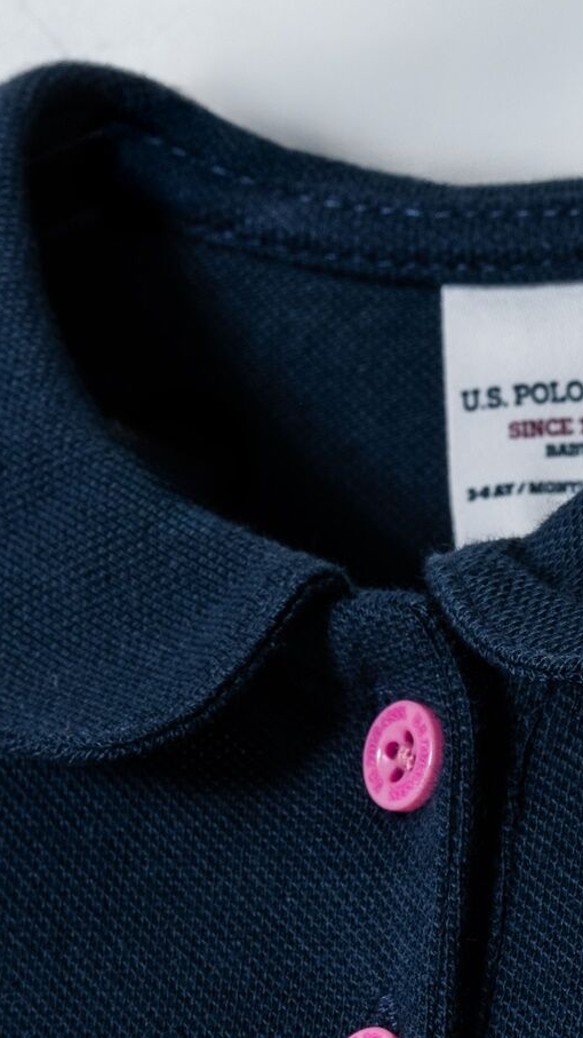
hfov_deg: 7.7
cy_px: 928
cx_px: 681
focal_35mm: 156
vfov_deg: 13.7
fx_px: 4288
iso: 160
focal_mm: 50
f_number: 11
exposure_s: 1/125
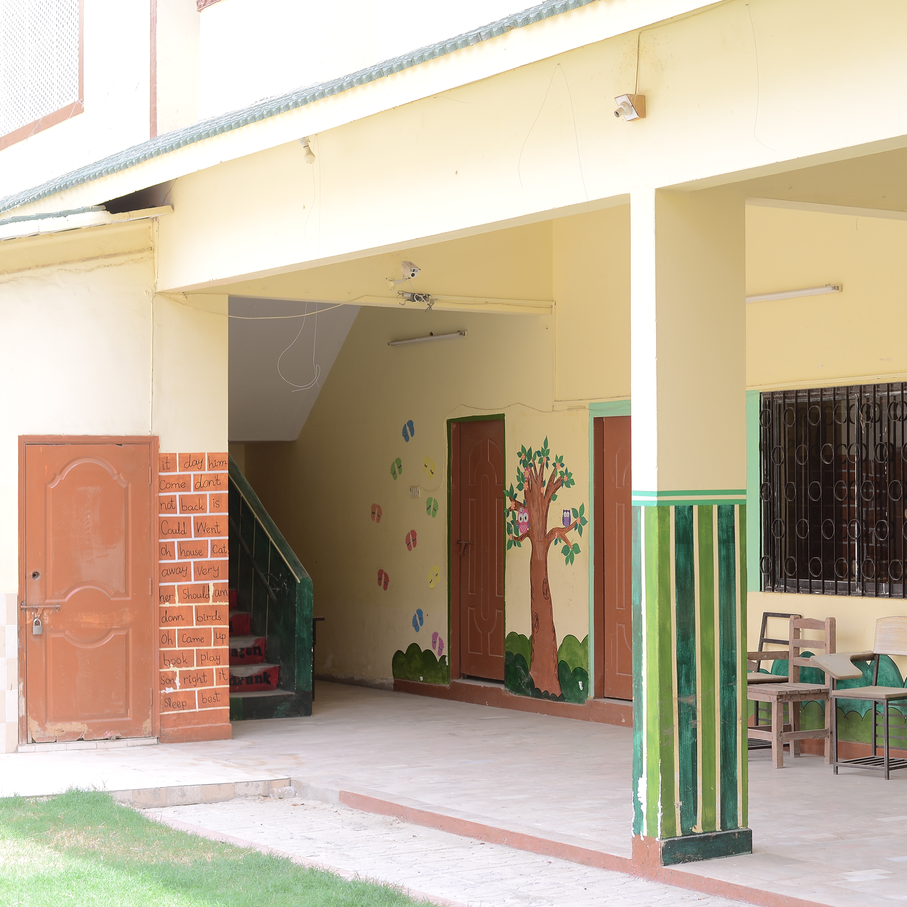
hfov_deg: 23.8
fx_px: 2134
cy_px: 442
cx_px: 630
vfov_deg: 24.0
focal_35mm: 72
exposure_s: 1/200
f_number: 3.5
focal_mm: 50
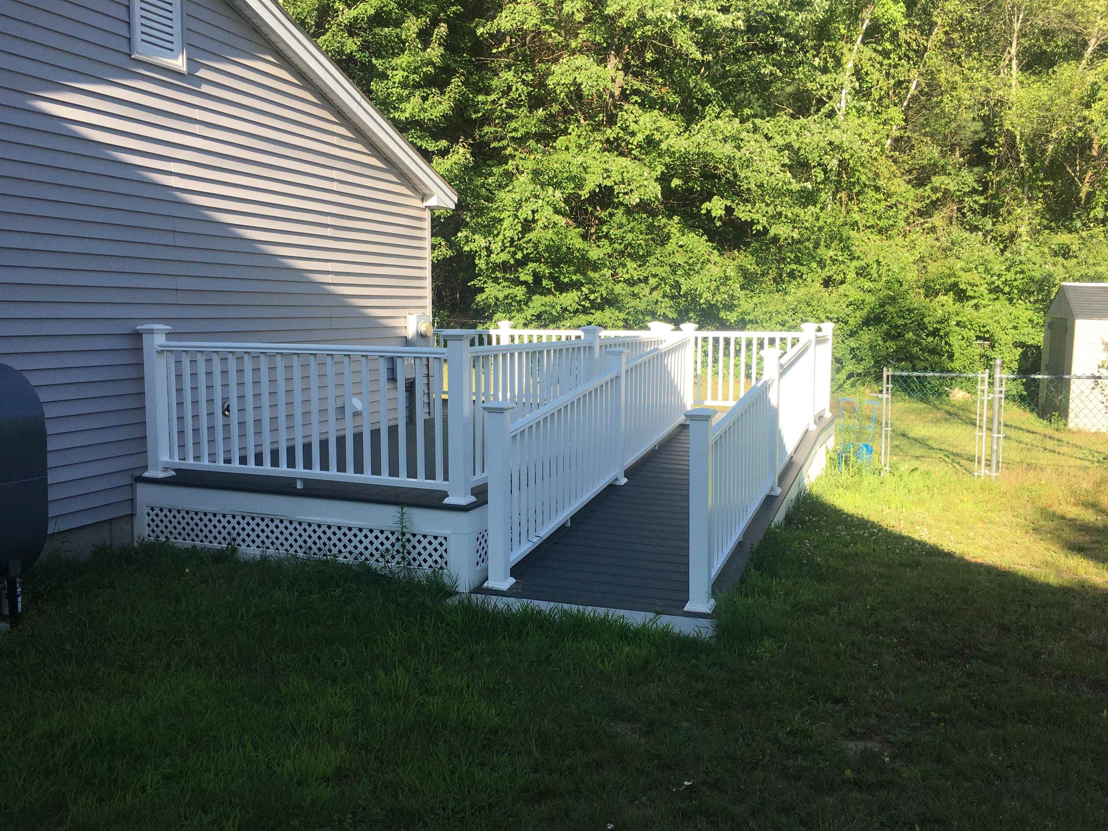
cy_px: 416
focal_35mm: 29
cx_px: 554
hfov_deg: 61.7
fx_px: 928
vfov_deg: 48.2
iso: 25
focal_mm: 4.15
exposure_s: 1/463
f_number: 2.2
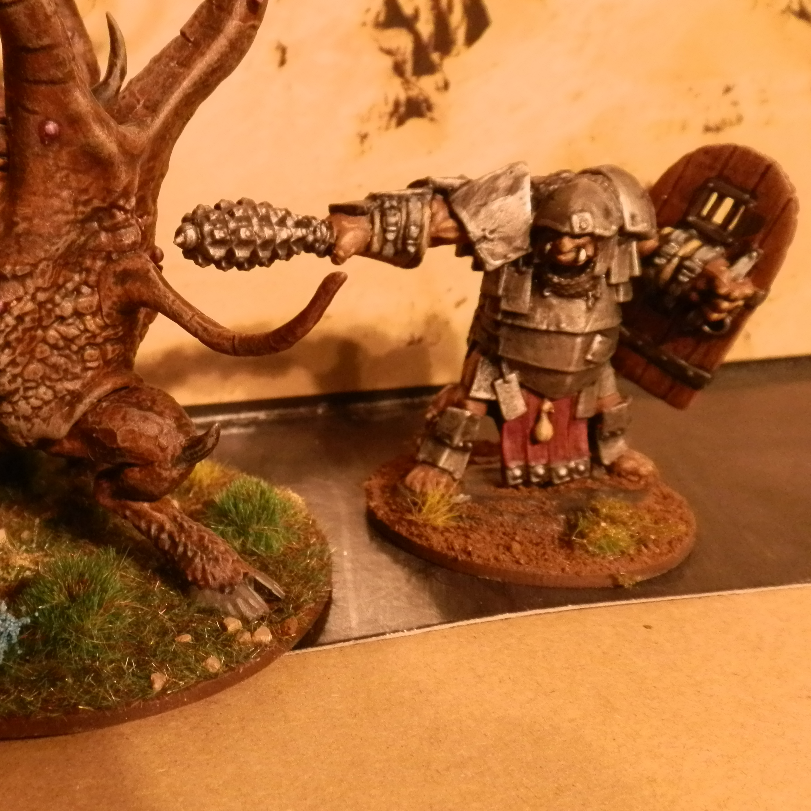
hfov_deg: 42.9
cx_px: 240
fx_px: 1007
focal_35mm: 38
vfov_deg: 43.9
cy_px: 404
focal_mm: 5
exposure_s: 1/50
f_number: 3.1
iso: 400
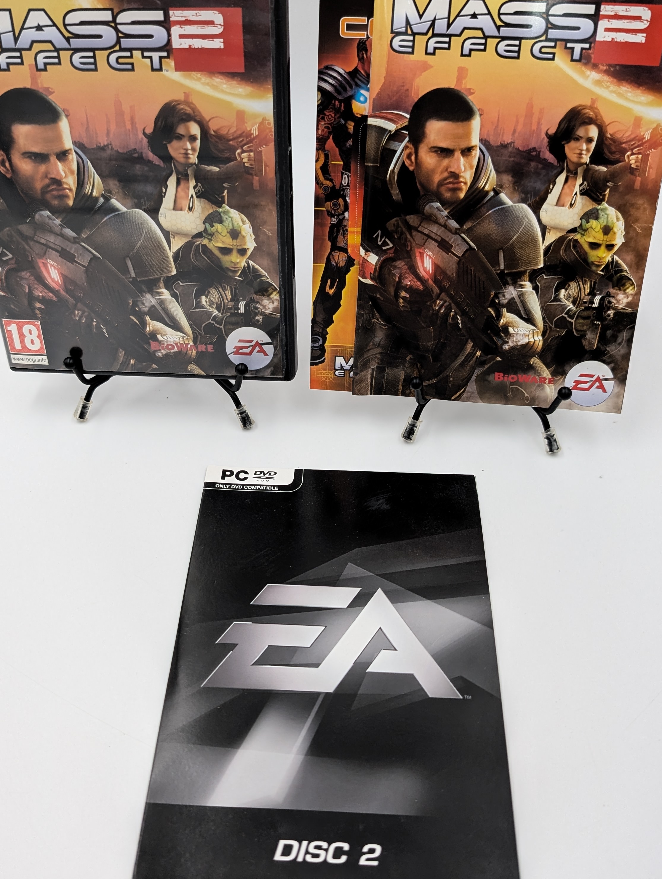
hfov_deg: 43.0
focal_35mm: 33
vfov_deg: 55.3
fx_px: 839
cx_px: 318
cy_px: 426
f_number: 1.68
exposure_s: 1/77.9
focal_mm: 6.9
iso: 158
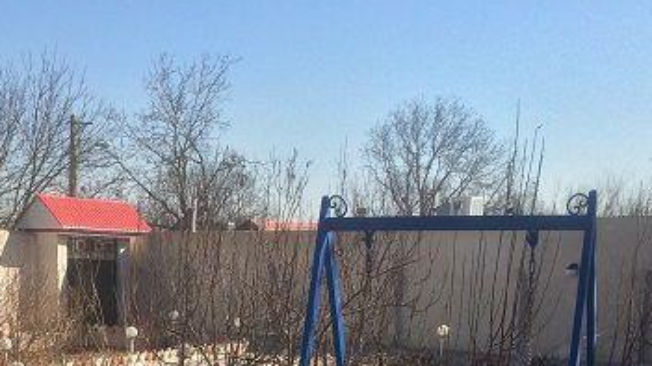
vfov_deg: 15.5
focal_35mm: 72
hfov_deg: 29.0
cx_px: 176
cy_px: 537
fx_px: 1244
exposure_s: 1/1953
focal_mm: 4.15
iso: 32
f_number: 2.2
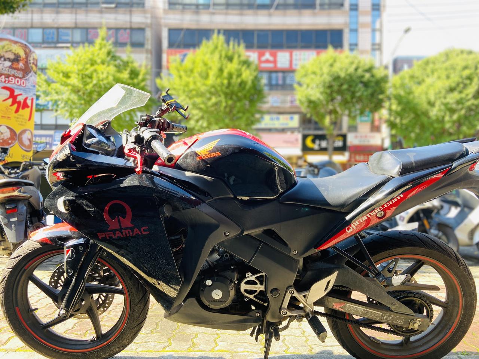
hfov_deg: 67.3
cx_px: 240
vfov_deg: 53.1
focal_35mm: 26
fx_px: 360
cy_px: 180
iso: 40
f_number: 1.8
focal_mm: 4.25
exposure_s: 1/121
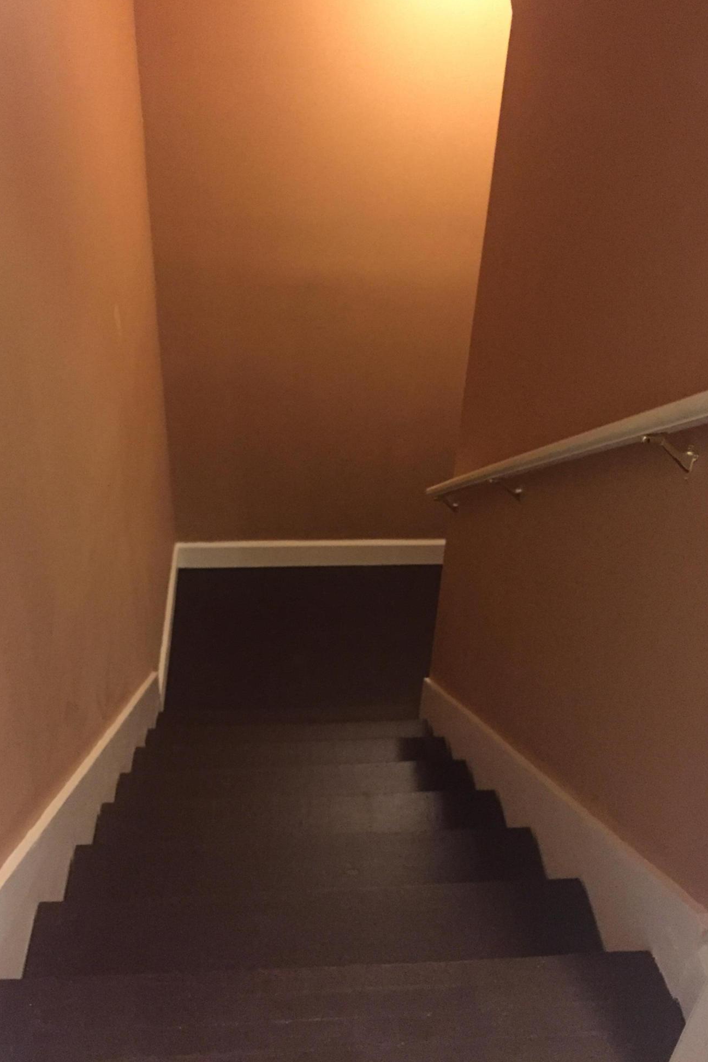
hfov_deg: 42.3
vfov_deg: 60.3
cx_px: 337
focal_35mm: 31
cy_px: 517
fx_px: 915
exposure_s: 1/15
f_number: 2.2
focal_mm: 4.15
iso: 400
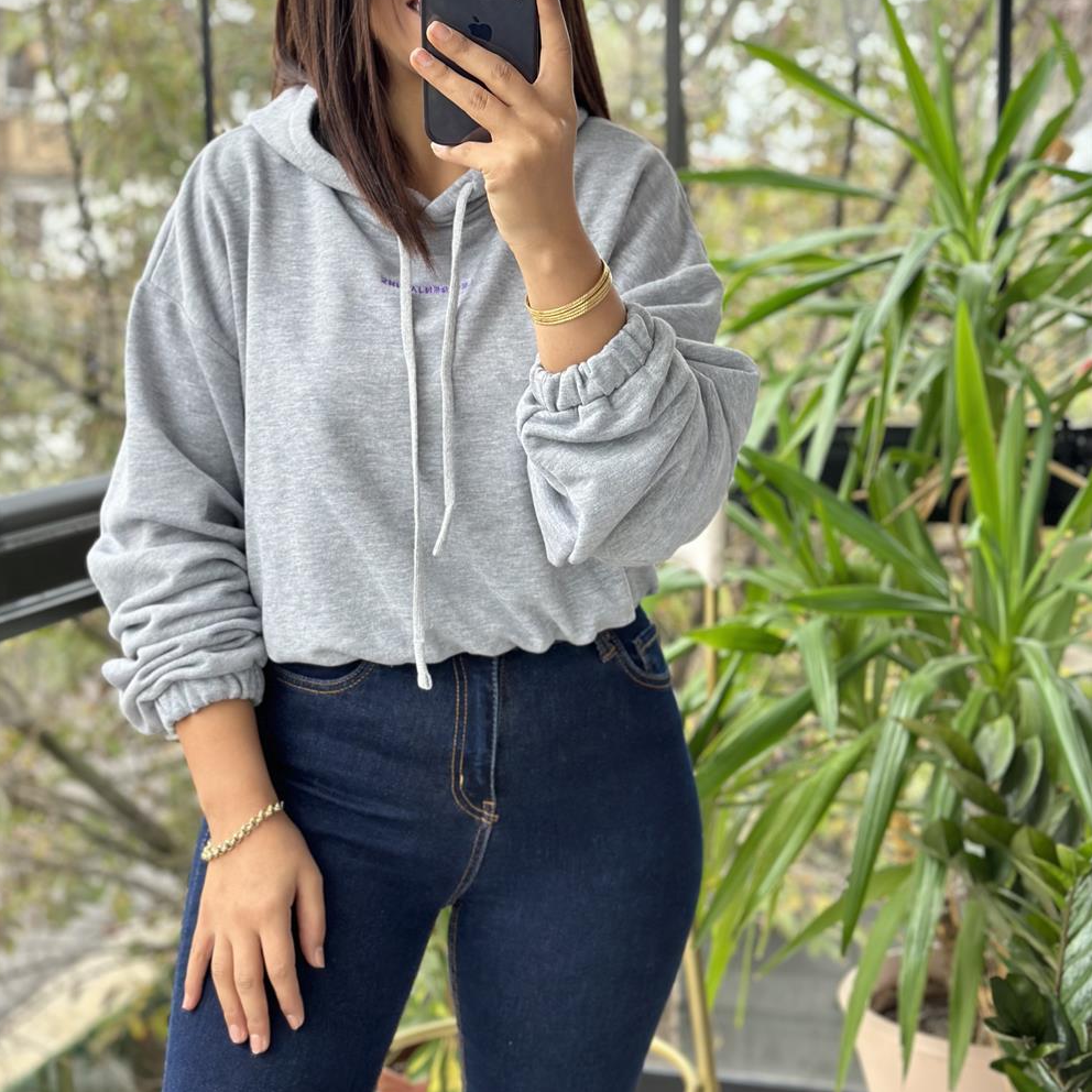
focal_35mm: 57
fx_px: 2034
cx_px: 545
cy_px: 429
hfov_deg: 30.0
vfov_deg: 30.0
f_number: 1.78
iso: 125
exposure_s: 1/114
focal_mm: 6.86
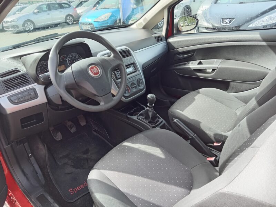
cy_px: 104
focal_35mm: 25
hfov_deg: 69.4
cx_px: 138
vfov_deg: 54.9
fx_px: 199
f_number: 1.8
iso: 138
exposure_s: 1/50
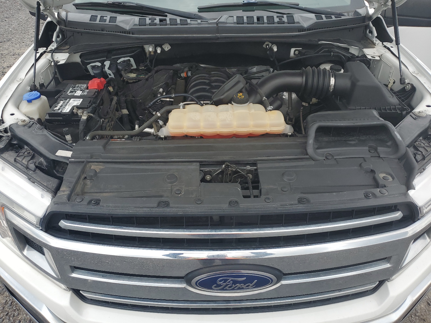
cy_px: 162
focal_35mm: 26
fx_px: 324
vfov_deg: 53.1
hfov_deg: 67.3
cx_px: 216
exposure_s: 1/1250
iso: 50
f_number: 1.5
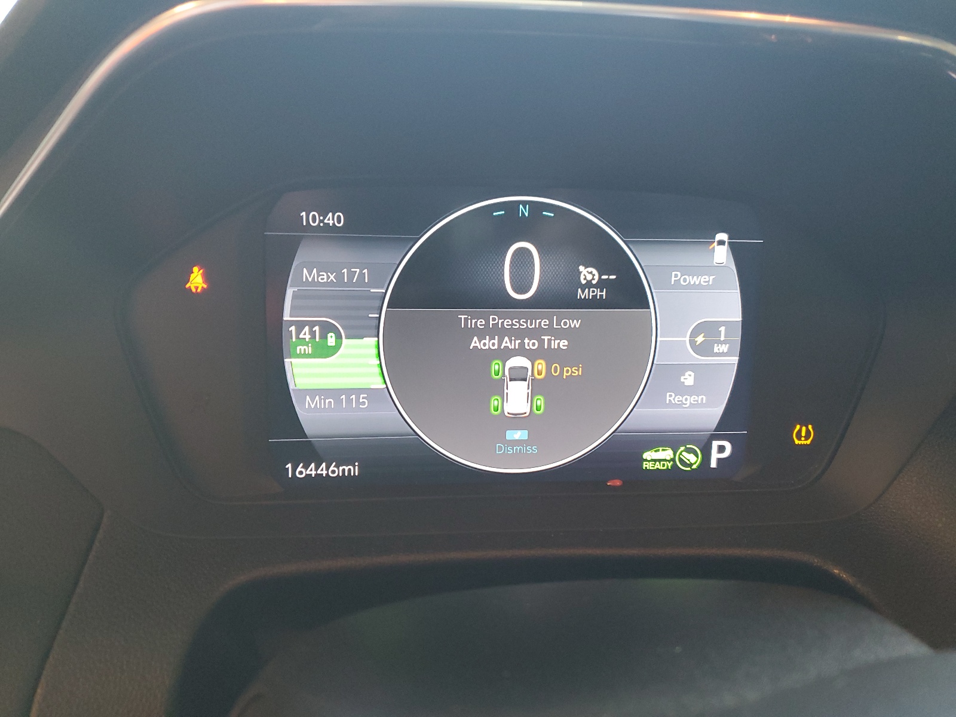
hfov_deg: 67.3
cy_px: 358
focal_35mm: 26
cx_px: 478
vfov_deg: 53.1
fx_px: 718
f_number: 1.5
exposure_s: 1/60.2
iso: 210
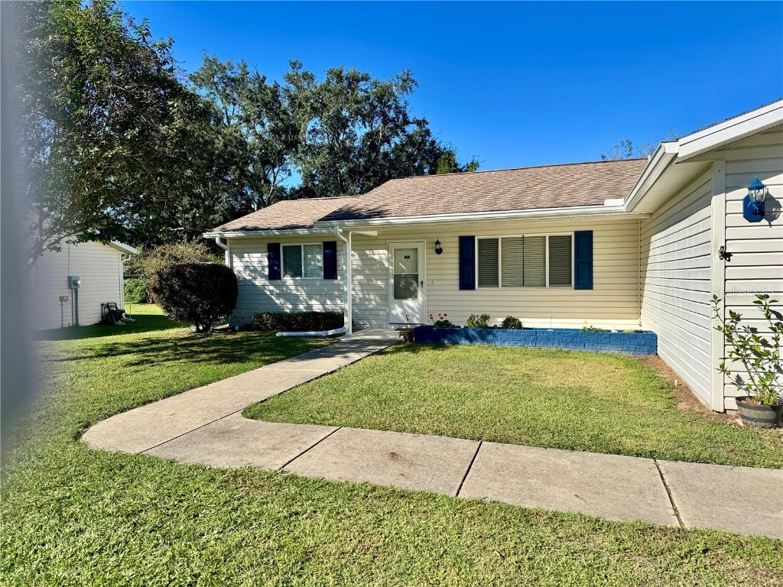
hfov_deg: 71.6
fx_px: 543
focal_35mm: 24
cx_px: 392
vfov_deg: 56.8
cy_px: 294
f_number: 1.78
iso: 80
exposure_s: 1/4310
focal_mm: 6.76
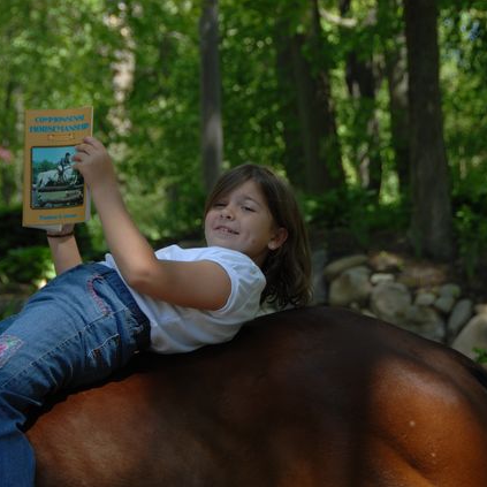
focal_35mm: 135
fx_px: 2149
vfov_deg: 12.9
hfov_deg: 12.9
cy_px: 244
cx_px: 213
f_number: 5
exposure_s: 1/125
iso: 100
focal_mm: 70
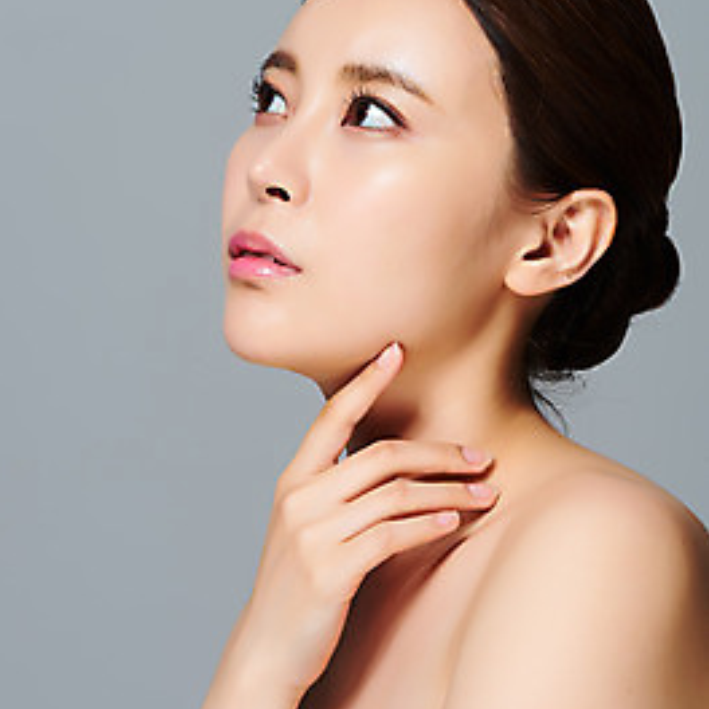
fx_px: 3128
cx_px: 353
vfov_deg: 12.9
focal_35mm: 135
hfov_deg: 12.9
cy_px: 223
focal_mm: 105
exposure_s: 1/125
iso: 64
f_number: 16
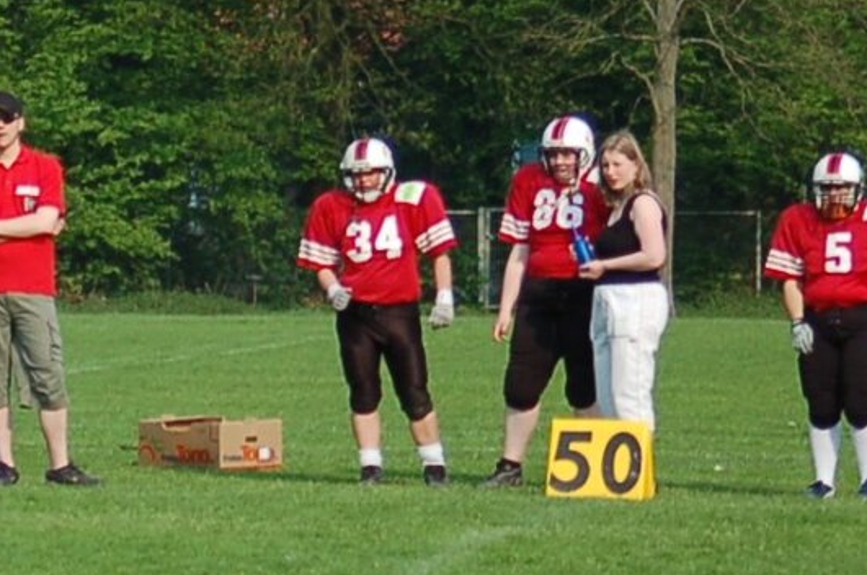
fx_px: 11659
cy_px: 637
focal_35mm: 485
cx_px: -599
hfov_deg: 4.2
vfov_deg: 2.8
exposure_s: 1/1000
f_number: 4.5
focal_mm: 78
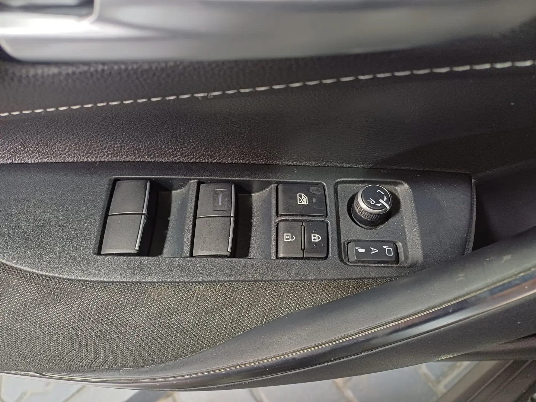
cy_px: 201
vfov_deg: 54.9
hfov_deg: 69.4
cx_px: 268
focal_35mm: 25
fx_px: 387
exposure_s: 1/25
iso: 400
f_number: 1.8
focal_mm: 4.65
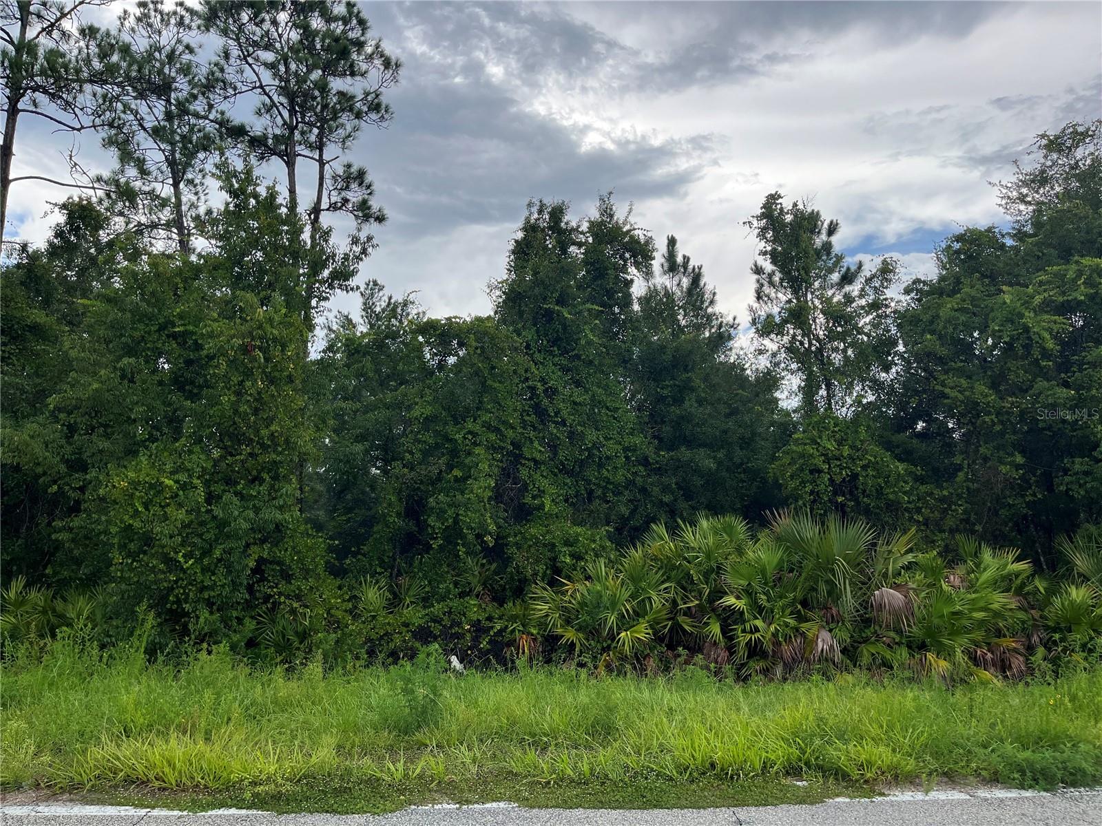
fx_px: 828
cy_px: 413
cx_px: 551
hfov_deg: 67.3
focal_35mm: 26
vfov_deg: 53.1
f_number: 1.6
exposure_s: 1/1225
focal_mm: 5.1
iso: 50
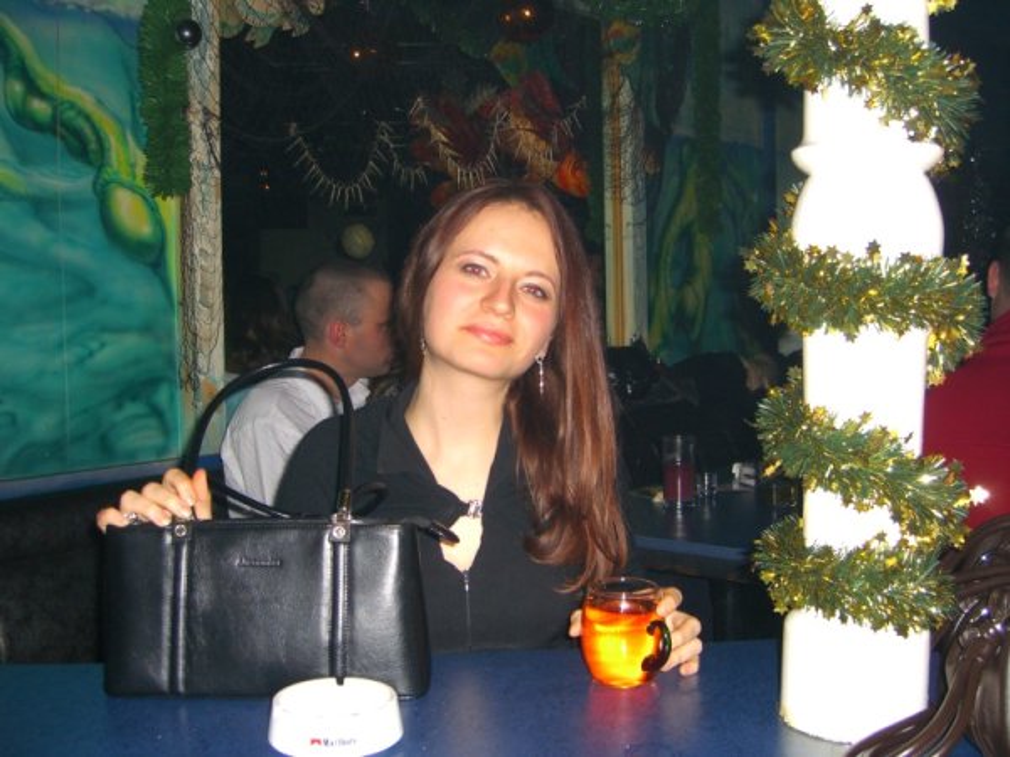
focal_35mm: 38
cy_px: 378
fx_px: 1109
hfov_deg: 49.0
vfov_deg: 37.7
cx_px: 505
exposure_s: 1/60
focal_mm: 7.9
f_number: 2.8
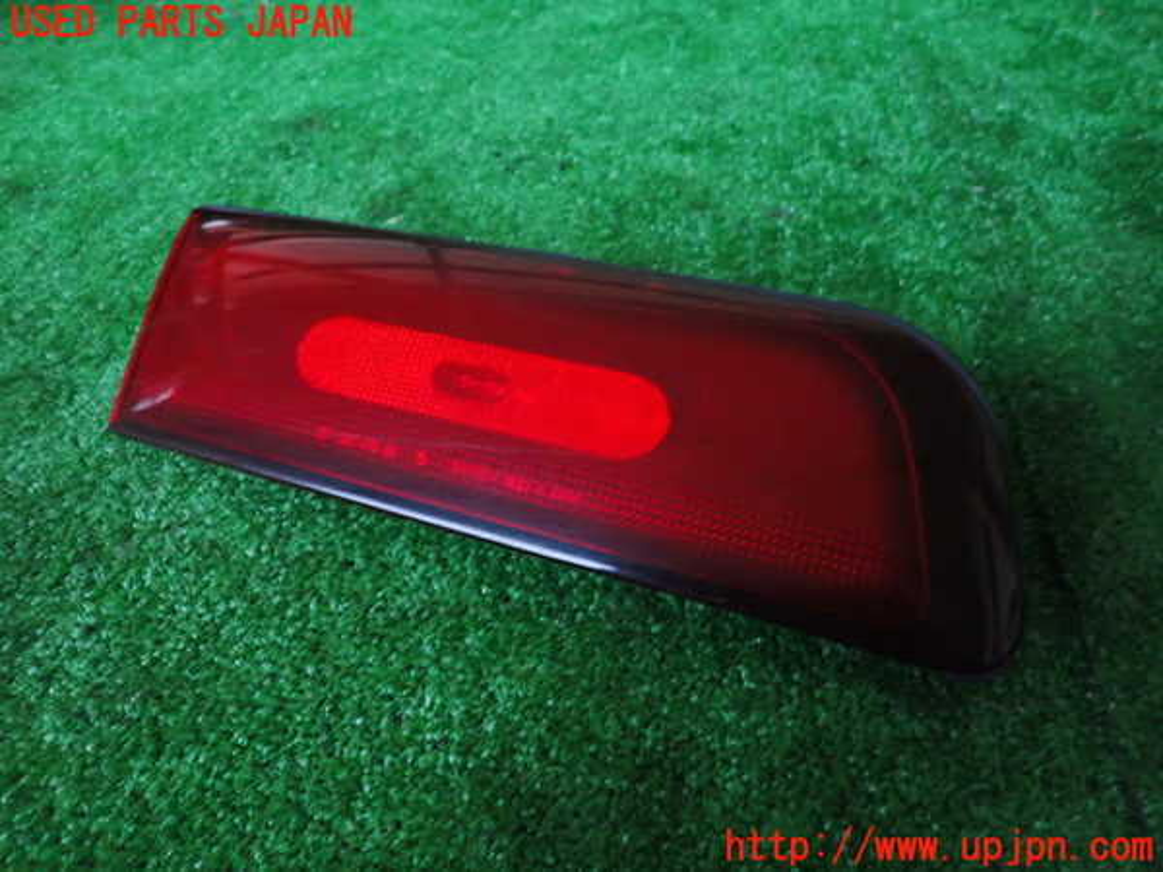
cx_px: 582
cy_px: 436
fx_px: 840
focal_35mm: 25
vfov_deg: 54.9
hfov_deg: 69.4
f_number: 2
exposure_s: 1/15
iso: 800
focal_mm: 4.5
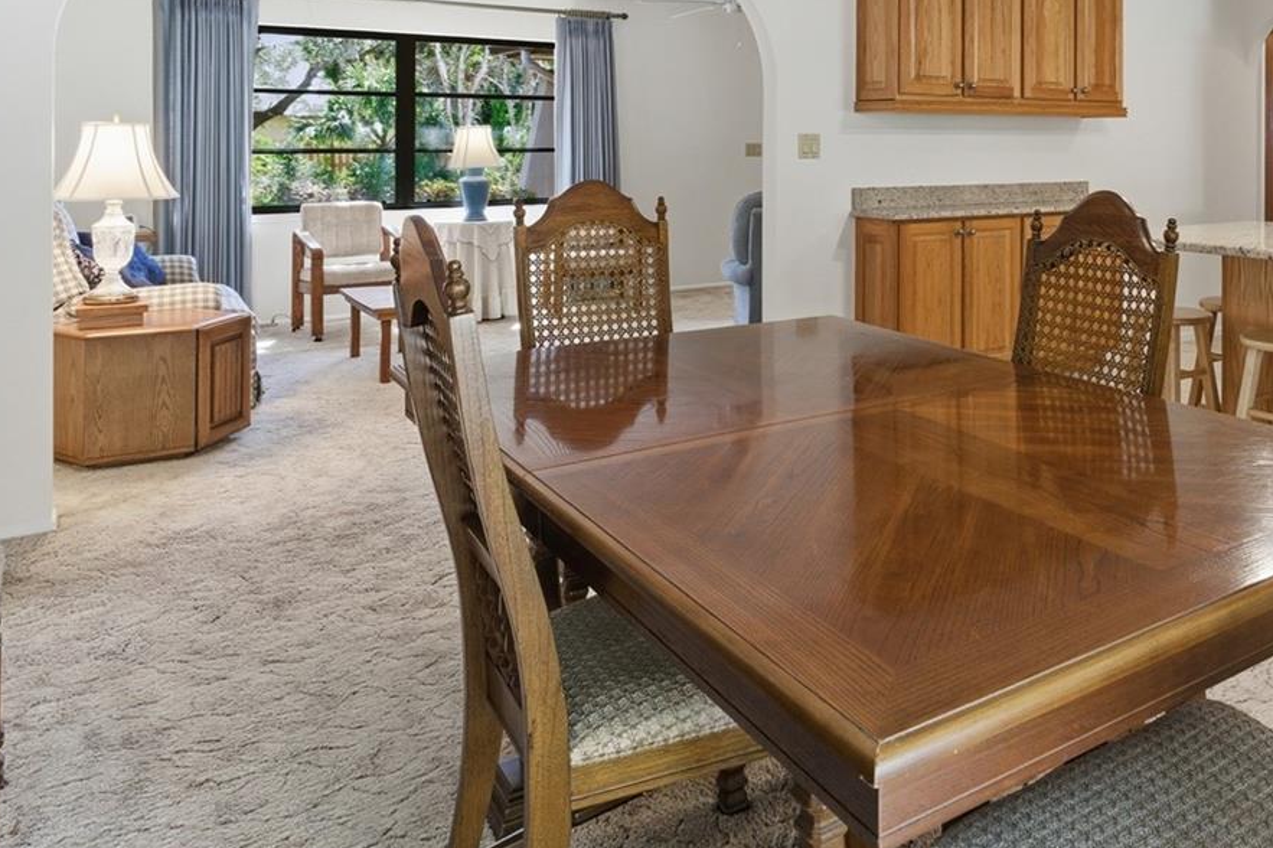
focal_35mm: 29
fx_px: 1025
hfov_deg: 61.2
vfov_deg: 42.4
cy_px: 140
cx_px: 907
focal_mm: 16
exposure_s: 1/40
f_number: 9
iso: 400
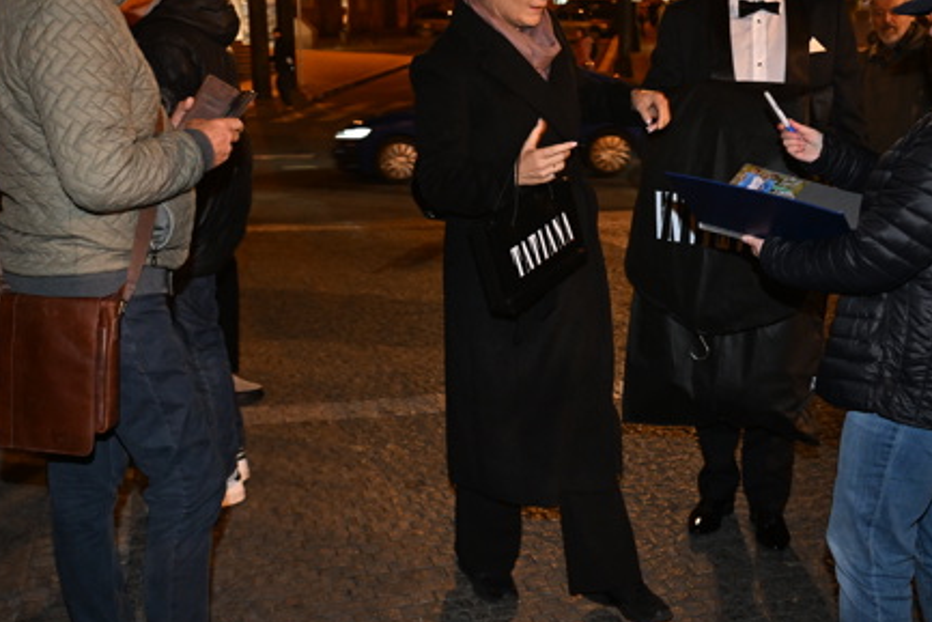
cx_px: 512
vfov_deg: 31.2
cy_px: 269
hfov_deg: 45.4
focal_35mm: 43
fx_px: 1114
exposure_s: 1/60
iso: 3200
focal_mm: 27
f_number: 4.5
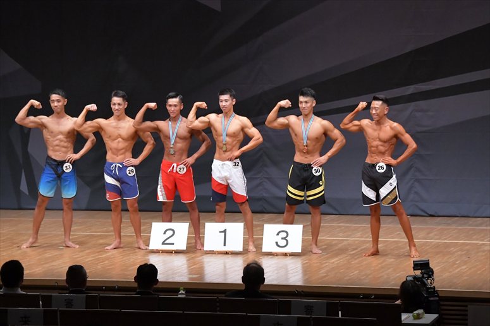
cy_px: 163
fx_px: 2041
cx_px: 245
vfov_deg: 9.1
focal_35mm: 150
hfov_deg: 13.7
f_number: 5.6
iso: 6400
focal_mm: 100
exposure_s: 1/400
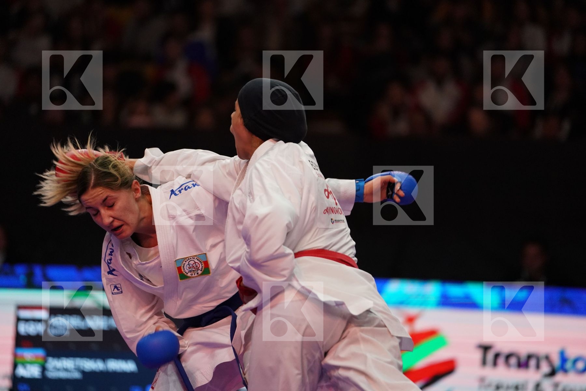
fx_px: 3255
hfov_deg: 10.3
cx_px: 293
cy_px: 196
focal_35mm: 200
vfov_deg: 6.9
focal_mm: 200
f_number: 2.8
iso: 5000
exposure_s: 1/1000
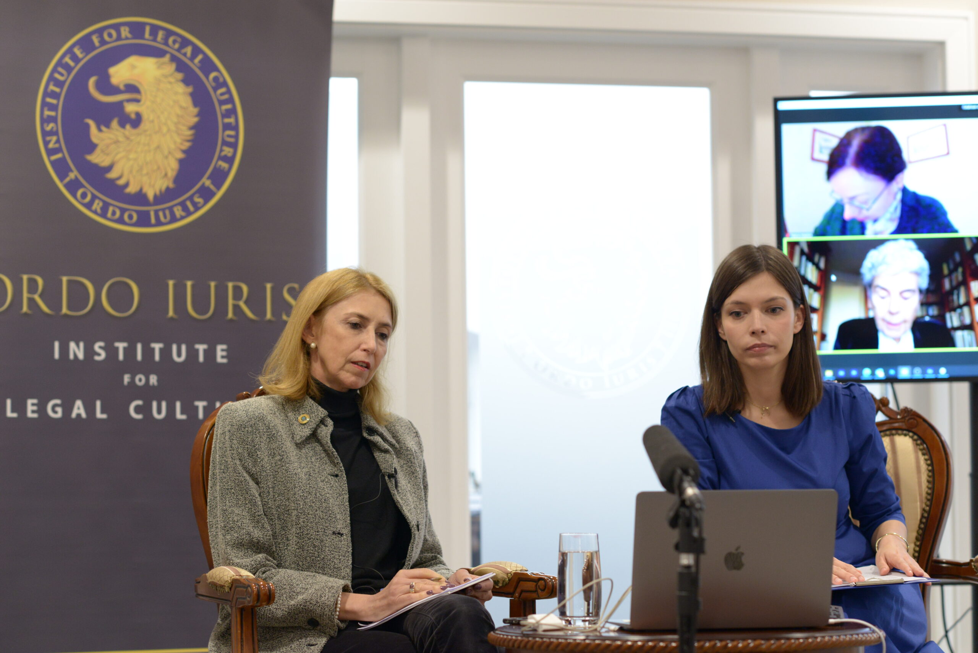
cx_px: 489
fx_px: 2310
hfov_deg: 23.9
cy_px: 326
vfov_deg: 16.1
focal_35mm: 85
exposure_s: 1/100
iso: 1600
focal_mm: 85
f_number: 3.5
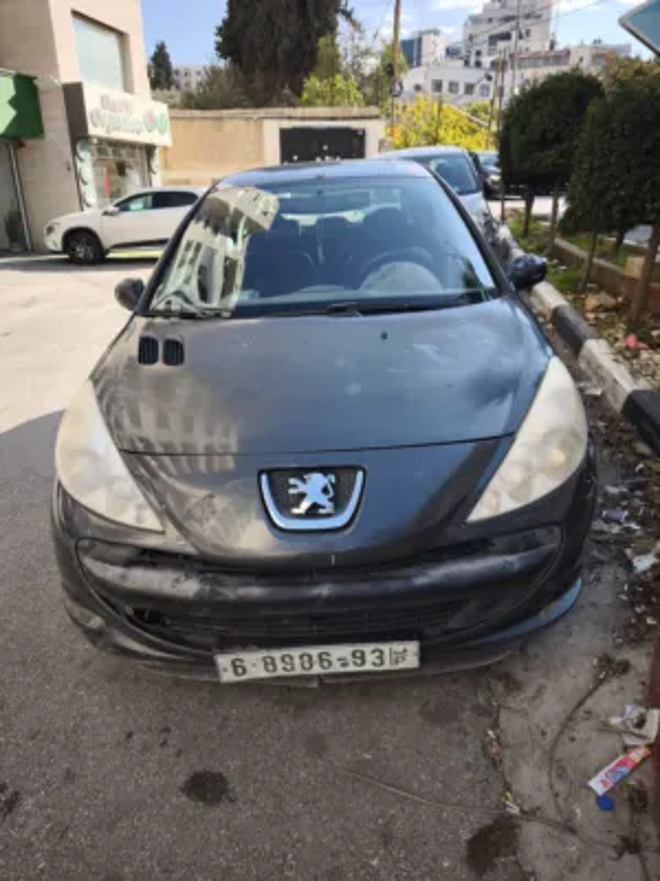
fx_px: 585
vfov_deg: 73.9
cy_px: 440
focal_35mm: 23
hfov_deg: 58.9
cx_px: 330
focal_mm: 6.57
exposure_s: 1/1277
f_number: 1.6
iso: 50
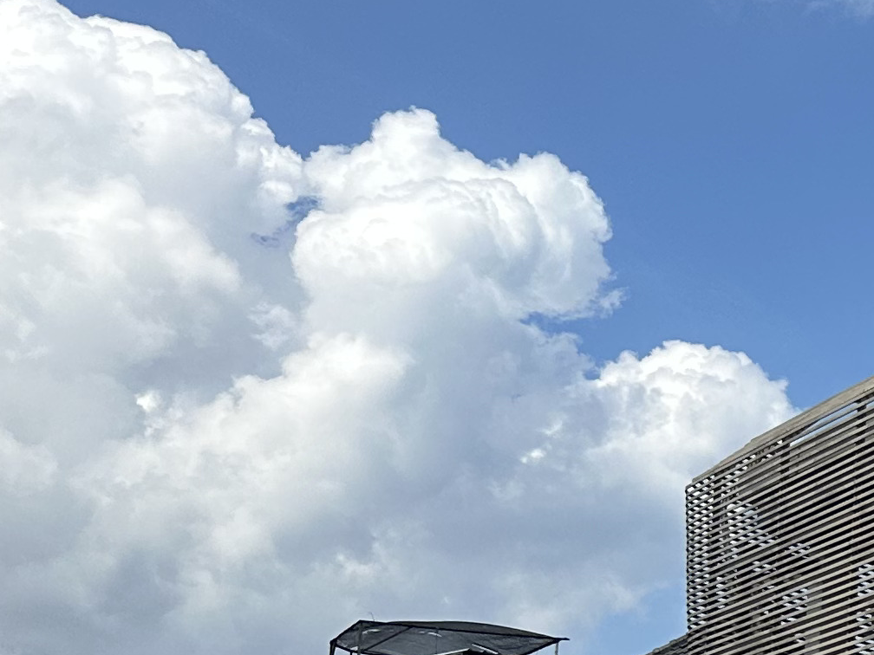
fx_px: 2424
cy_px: 723
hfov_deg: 16.7
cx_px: 1602
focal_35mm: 96
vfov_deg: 15.0
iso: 80
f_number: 1.78
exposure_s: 1/5263
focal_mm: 6.86
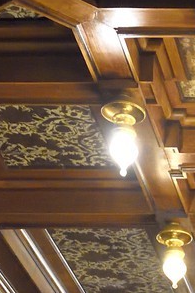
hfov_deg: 7.5
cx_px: 416
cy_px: 766
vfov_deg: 9.9
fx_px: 1423
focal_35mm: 175
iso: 4000
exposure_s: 1/25
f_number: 7.1
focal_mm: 32
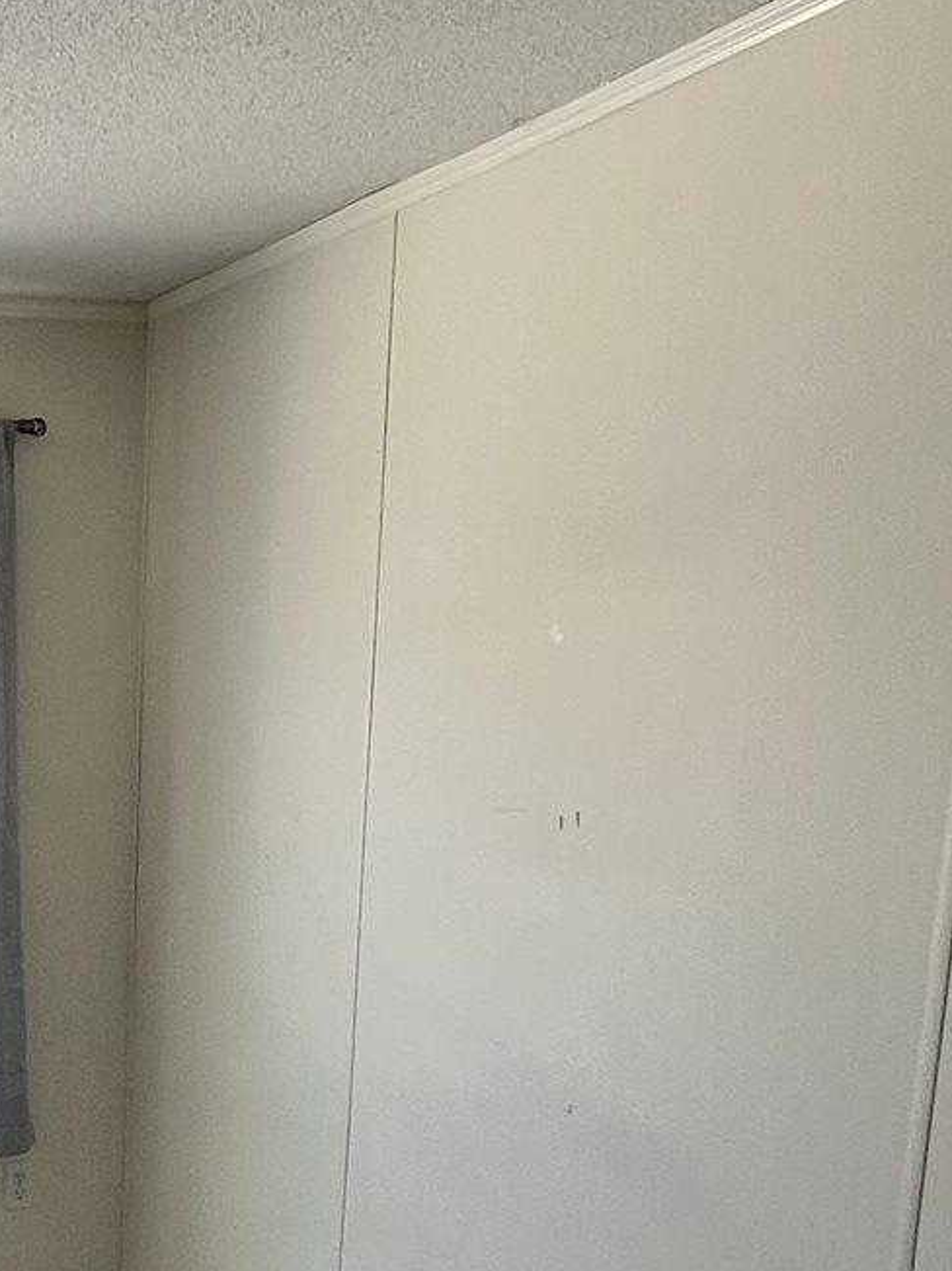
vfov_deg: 39.1
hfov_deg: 27.2
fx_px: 1687
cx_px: -232
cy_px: 1070
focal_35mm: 46
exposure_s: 1/99
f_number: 1.8
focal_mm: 1.57
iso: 40
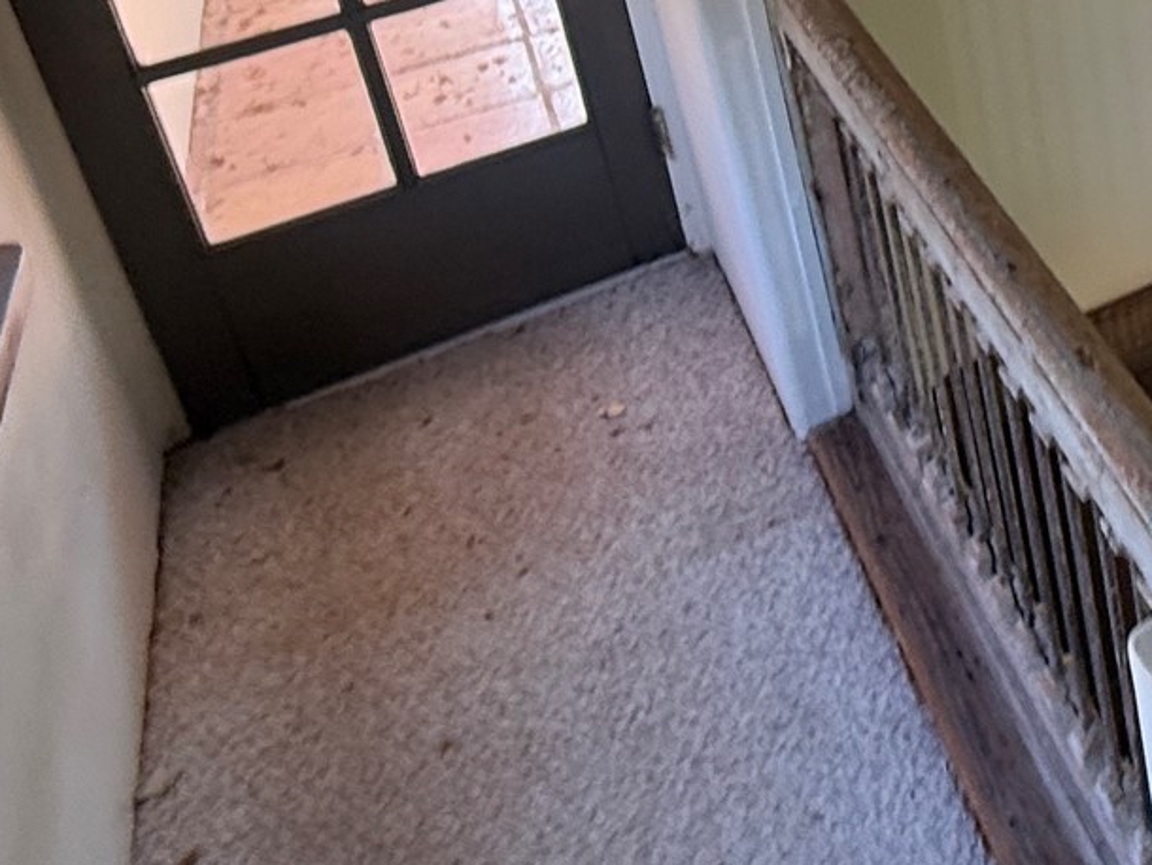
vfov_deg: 27.2
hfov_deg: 33.8
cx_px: 1337
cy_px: -181
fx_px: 1565
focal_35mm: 47
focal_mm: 2.22
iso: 125
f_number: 2.2
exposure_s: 1/99
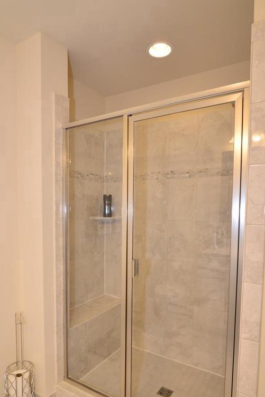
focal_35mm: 23
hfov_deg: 55.1
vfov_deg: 75.8
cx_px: 130
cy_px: 224
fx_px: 254
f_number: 7.1
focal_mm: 16
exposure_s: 1/50
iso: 1600
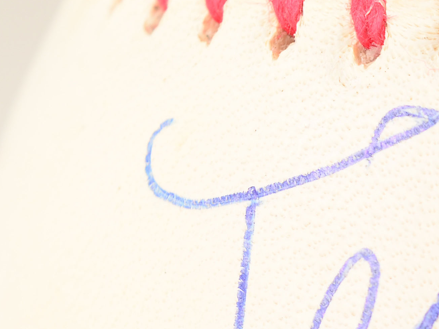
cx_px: 698
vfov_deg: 5.0
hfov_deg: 6.5
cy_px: 323
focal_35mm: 298
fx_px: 3776
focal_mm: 55
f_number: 13
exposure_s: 1/160
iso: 200
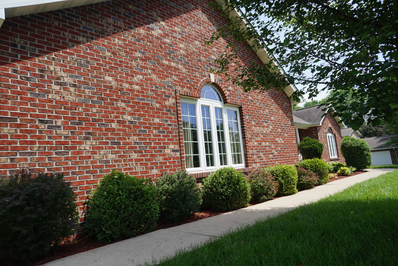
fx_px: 265
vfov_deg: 53.1
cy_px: 133
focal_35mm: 24
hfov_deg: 73.7
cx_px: 199
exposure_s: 1/80
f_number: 11
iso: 100
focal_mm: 16
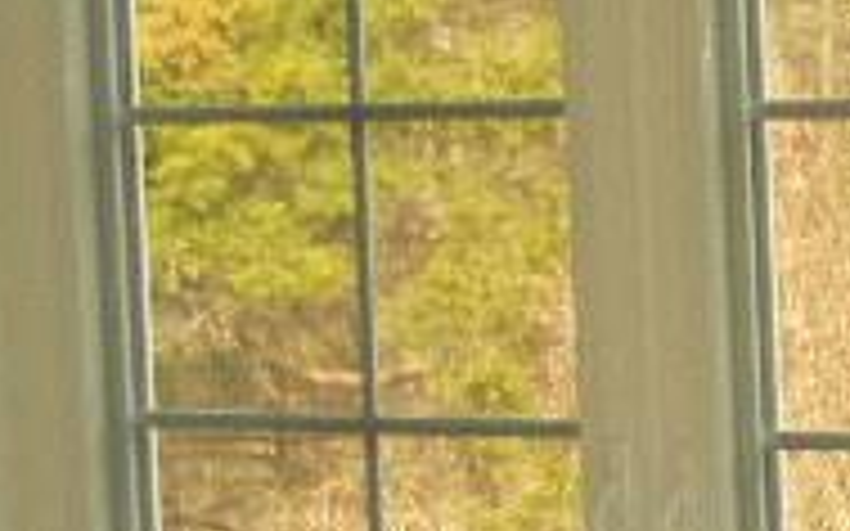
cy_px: 274
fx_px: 3983
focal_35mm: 172
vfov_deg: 7.6
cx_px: 1961
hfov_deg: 10.6
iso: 160
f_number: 3.5
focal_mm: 5.4
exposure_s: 1/64.1
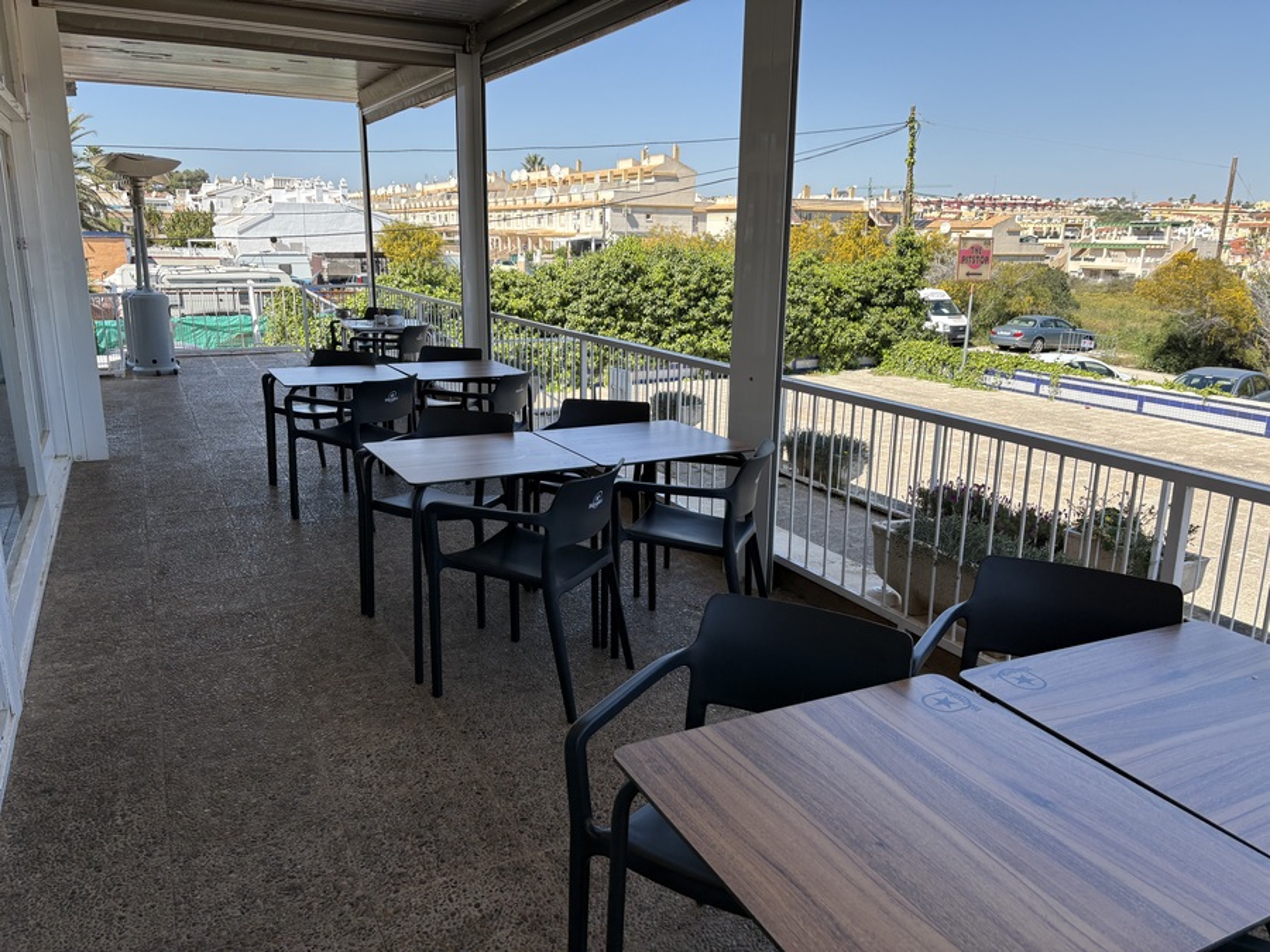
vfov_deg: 53.1
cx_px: 635
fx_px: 954
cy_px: 476
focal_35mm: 26
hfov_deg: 67.3
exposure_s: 1/1550
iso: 50
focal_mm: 5.96
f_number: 1.6
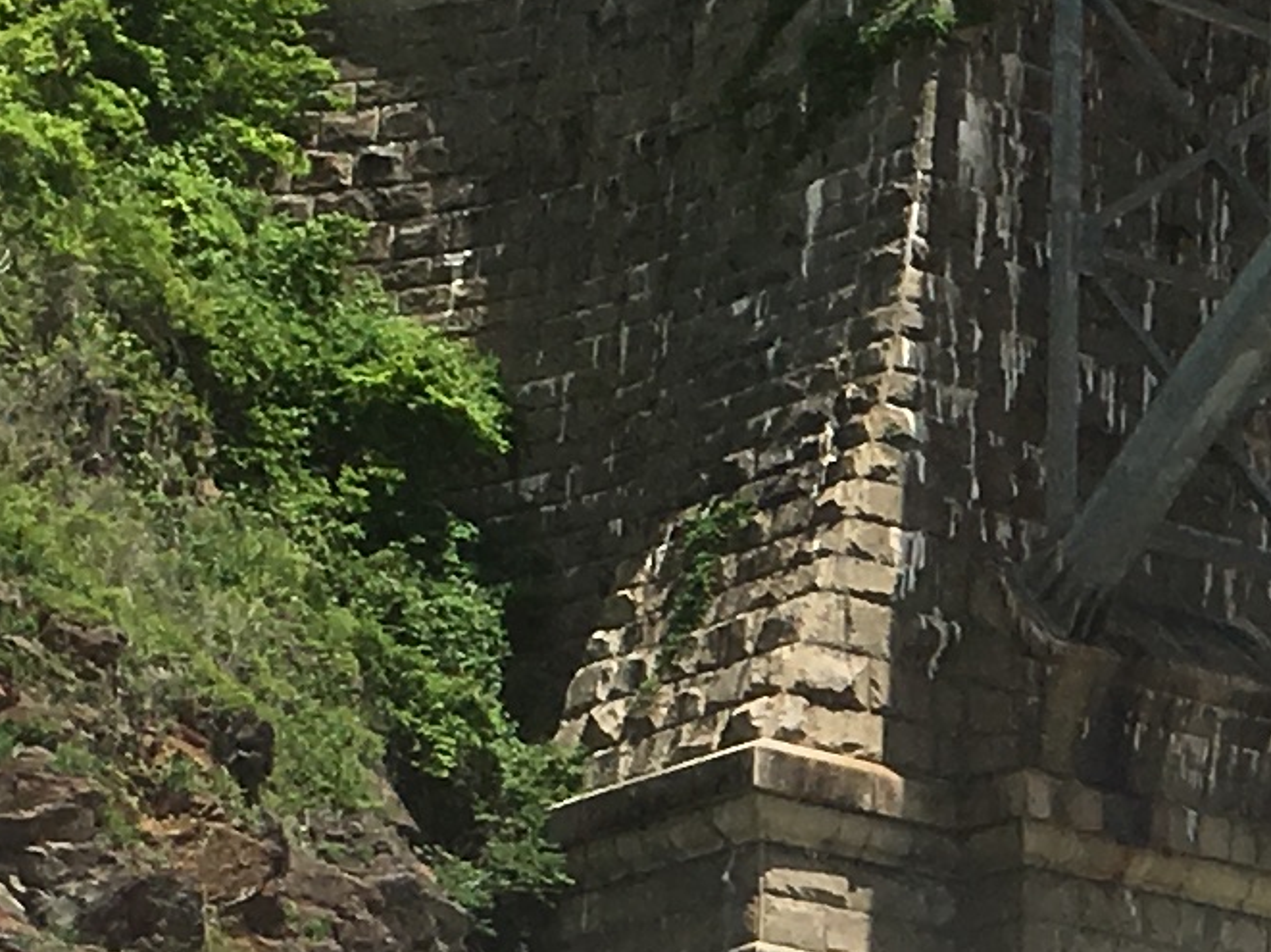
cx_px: 1952
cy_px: 1408
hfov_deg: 10.7
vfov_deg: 8.2
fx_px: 6495
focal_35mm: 177
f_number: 2.2
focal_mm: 4.15
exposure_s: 1/2959
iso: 25
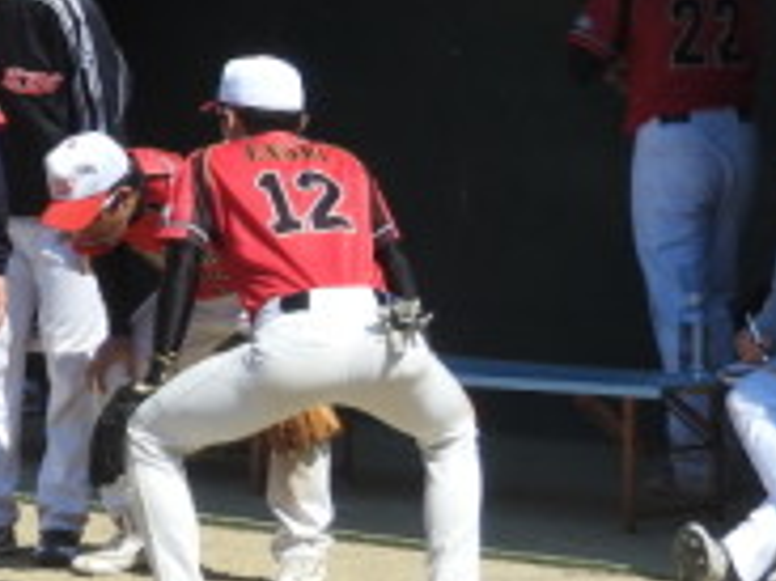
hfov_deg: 7.4
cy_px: -42
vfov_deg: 5.6
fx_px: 5892
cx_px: -263
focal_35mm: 263
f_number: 4.5
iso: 100
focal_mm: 14.3
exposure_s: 1/800
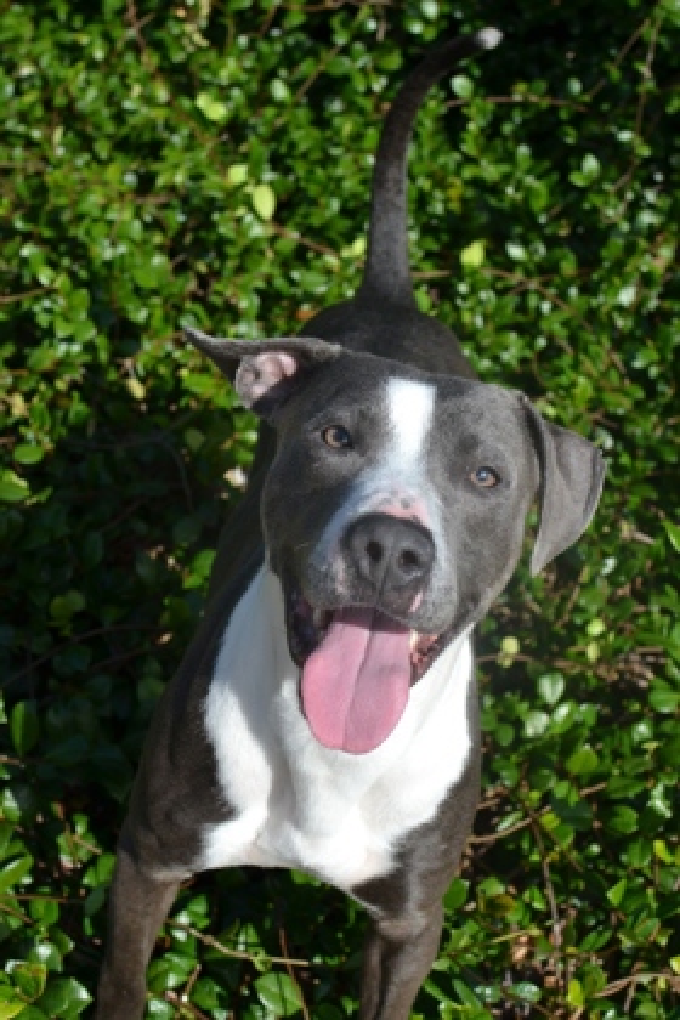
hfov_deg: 25.8
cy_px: 510
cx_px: 340
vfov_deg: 37.9
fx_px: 1487
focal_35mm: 52
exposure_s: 1/1600
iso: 400
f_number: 6.3
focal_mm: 35
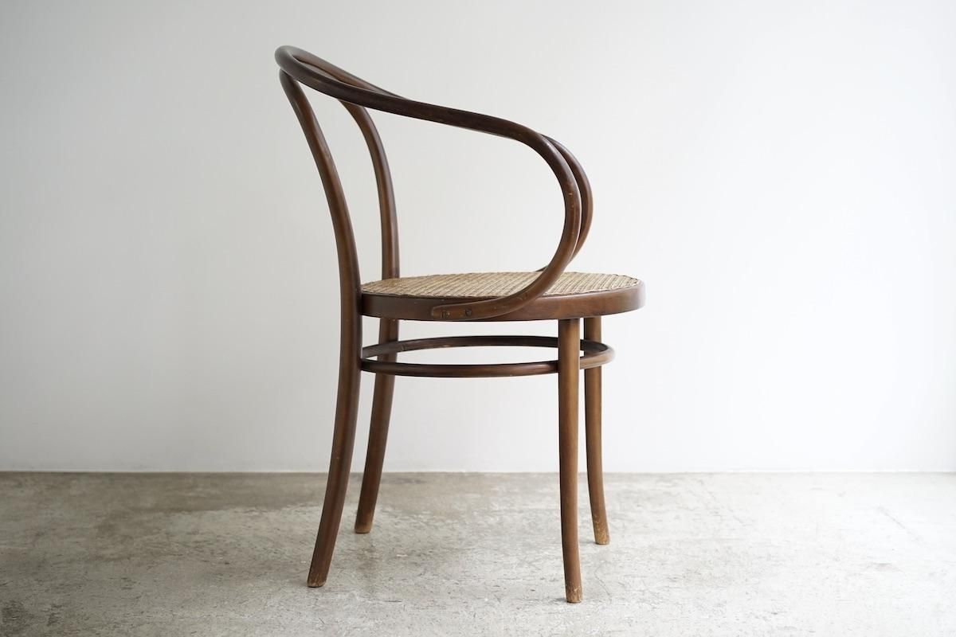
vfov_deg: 24.6
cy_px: 318
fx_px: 1460
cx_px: 478
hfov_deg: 36.2
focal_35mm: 55
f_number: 3.5
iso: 800
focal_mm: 55
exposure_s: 1/80
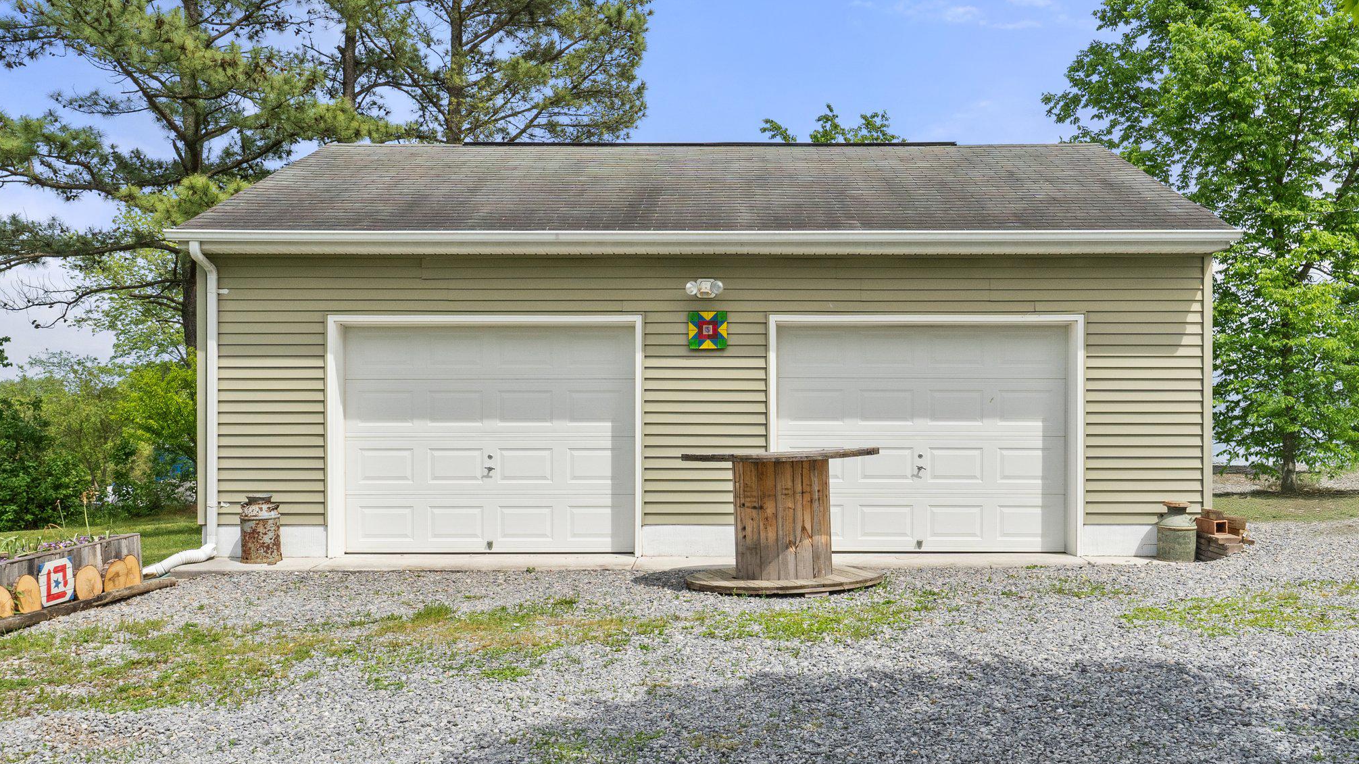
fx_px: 1153
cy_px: 450
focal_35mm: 32
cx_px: 690
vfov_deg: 36.6
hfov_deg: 61.0
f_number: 8
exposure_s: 1/1600
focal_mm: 20
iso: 640
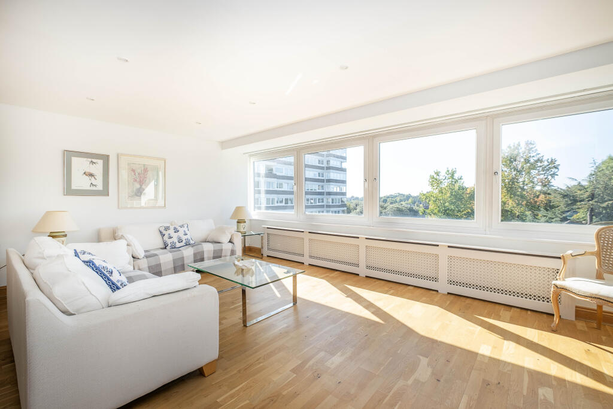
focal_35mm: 15
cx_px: 306
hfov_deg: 100.4
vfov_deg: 77.3
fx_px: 255
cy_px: 204
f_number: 6.4
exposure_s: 1/160
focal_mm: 10
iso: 250
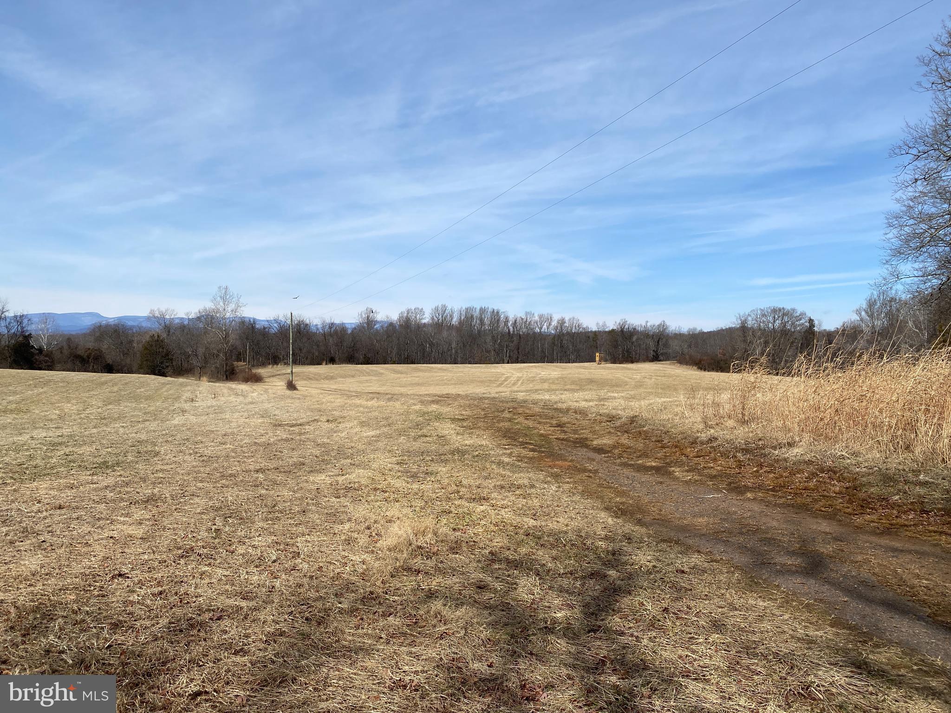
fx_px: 714
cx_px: 476
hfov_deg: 67.3
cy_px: 356
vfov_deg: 53.1
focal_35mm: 26
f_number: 1.8
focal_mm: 4.25
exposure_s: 1/4444
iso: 32
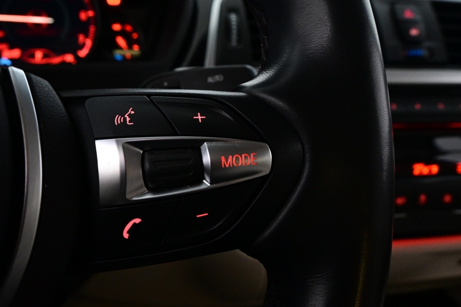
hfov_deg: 50.2
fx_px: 487
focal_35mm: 38
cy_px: 161
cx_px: 172
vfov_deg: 35.0
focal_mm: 18
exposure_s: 1/30
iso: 3200
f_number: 6.3
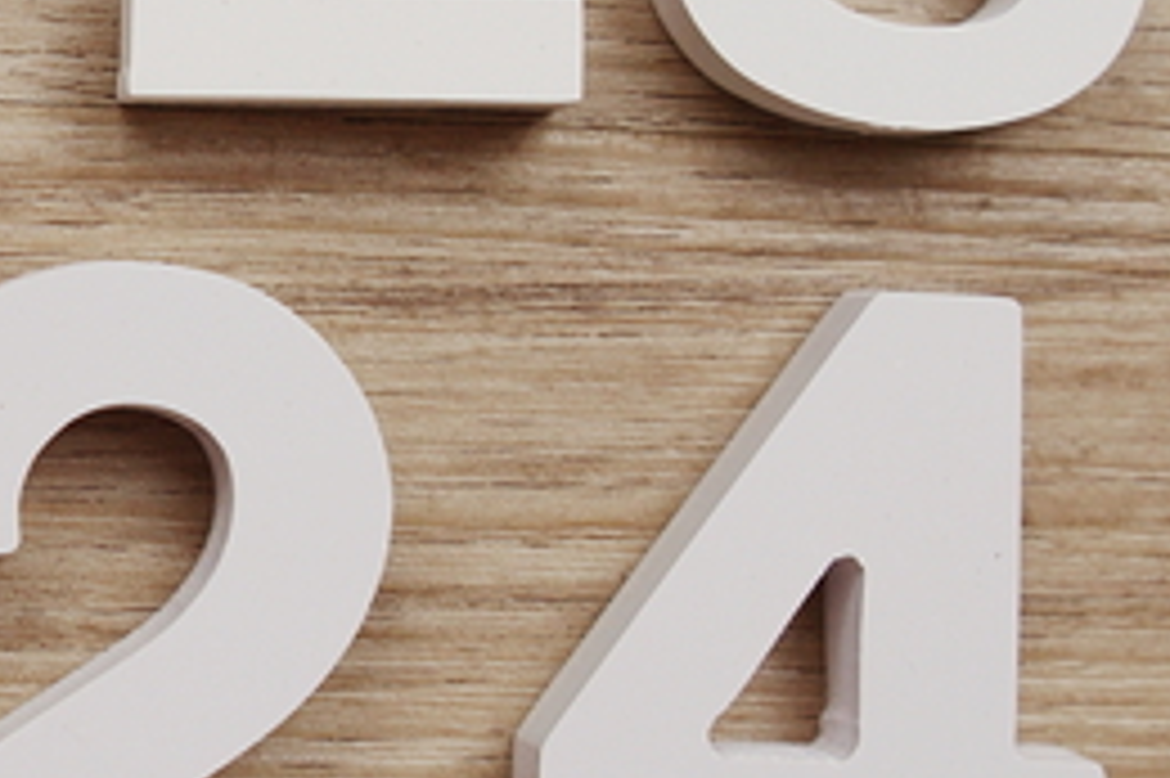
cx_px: -230
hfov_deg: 14.9
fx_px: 4317
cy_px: 232
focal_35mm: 133
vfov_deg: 10.3
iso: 100
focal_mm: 23
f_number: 4.5
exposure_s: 1/30
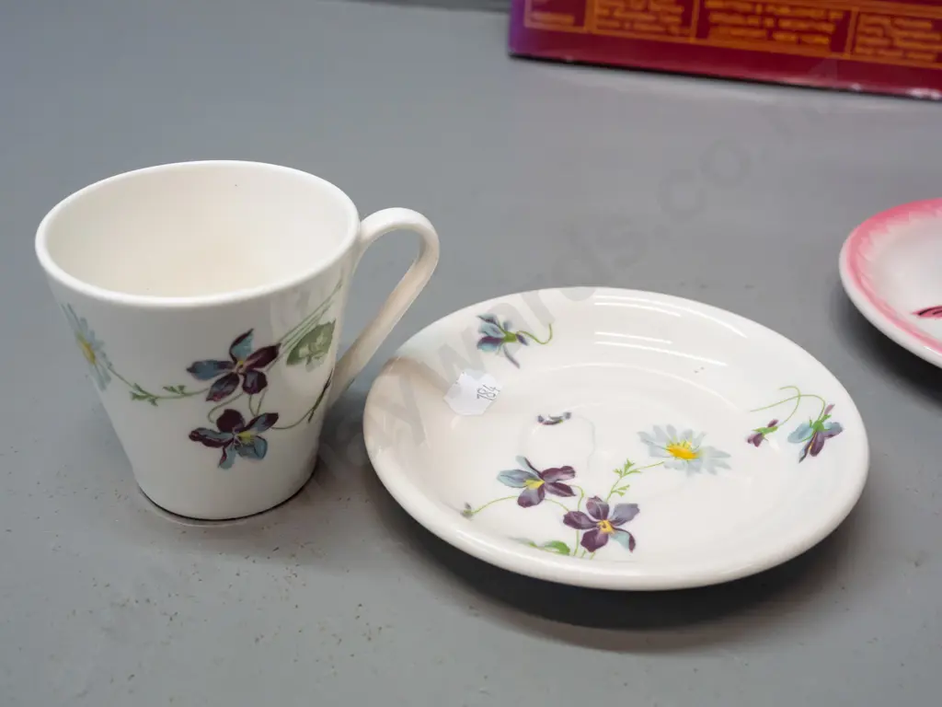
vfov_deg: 34.3
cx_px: 471
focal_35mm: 42
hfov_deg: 44.8
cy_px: 354
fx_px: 1143
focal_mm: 21
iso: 3200
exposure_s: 1/200
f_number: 5.6
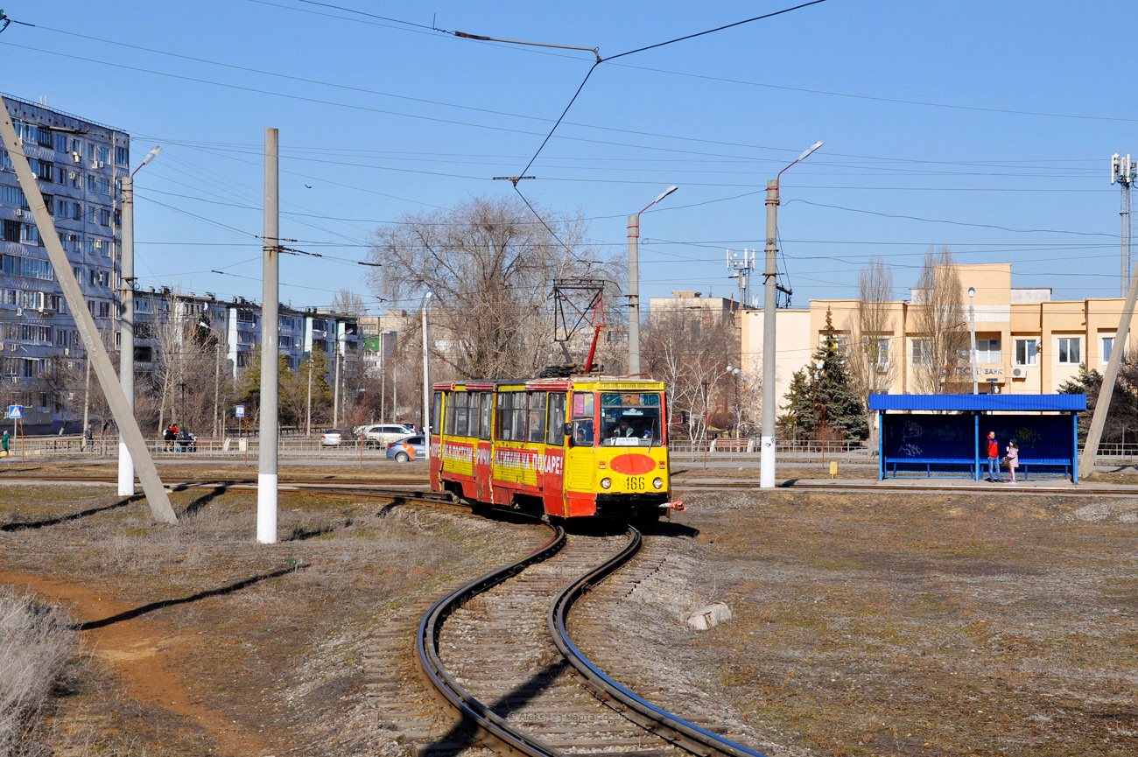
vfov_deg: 21.5
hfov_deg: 31.9
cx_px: 569
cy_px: 378
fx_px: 1990
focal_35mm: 63
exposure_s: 1/640
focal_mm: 42
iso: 200
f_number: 9
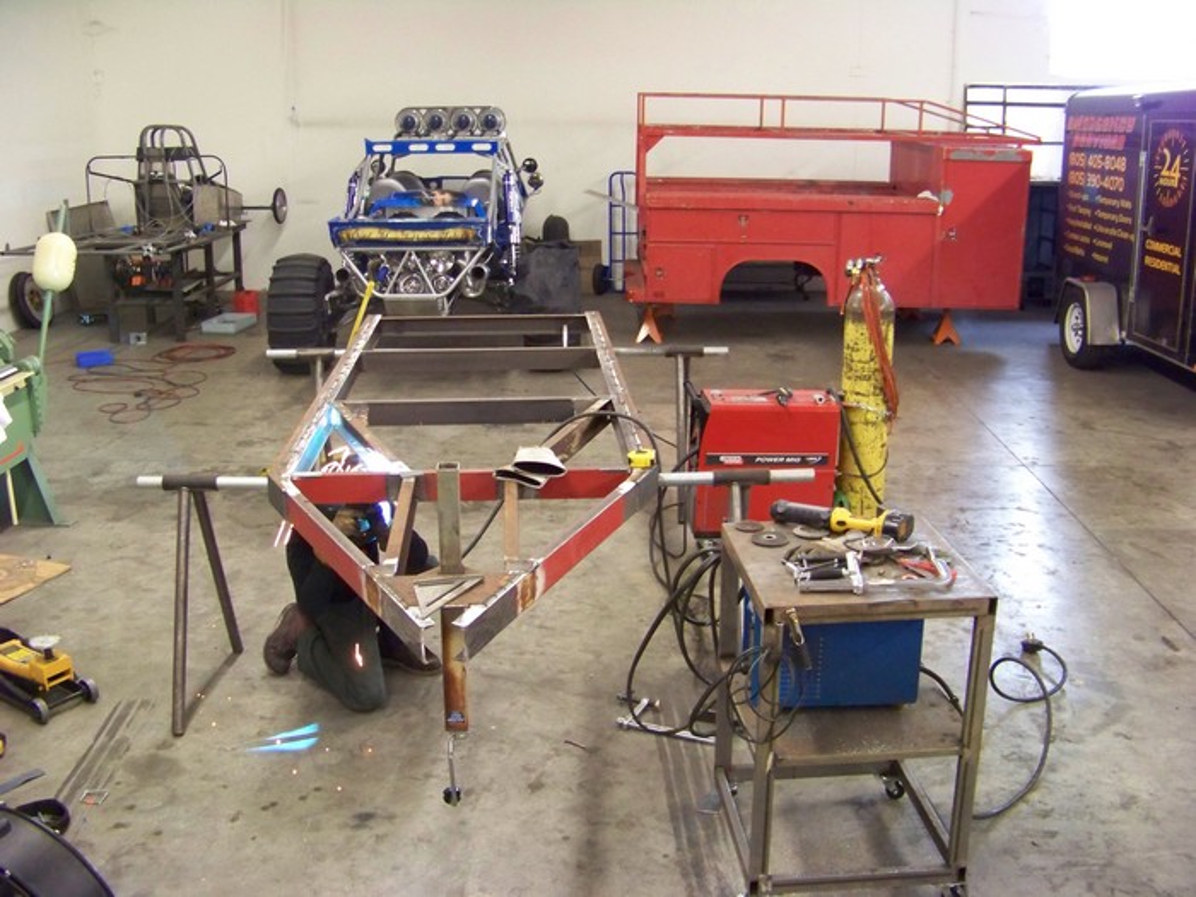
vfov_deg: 39.7
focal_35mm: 36
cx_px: 598
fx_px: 1244
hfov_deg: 51.4
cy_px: 448
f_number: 2.8
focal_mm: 5.85
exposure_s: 1/15
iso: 400
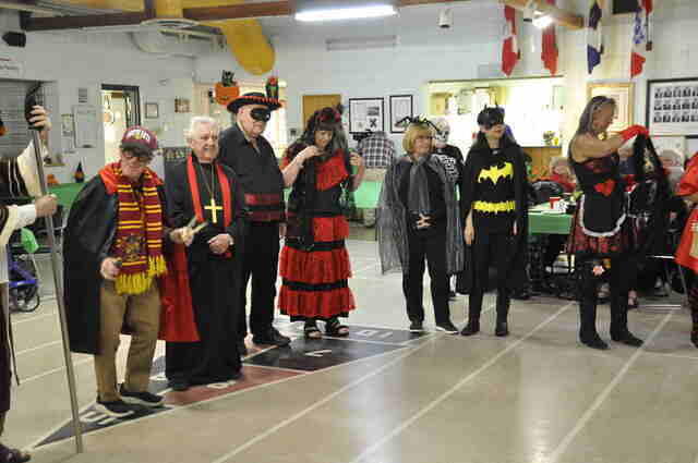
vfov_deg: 28.0
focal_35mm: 48
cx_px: 349
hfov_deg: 41.2
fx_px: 929
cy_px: 232
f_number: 5
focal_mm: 32
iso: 3200
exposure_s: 1/40
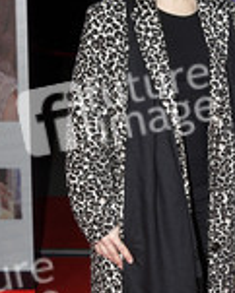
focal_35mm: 87
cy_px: 208
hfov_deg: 17.6
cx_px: 173
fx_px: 756
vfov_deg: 21.8
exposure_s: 1/200
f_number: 6.3
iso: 1100
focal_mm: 35
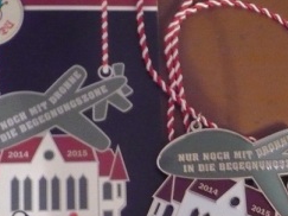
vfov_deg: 20.1
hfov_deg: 26.9
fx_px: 599
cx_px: 194
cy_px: 185
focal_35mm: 72
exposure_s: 1/4
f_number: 2.8
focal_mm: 5.8
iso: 800
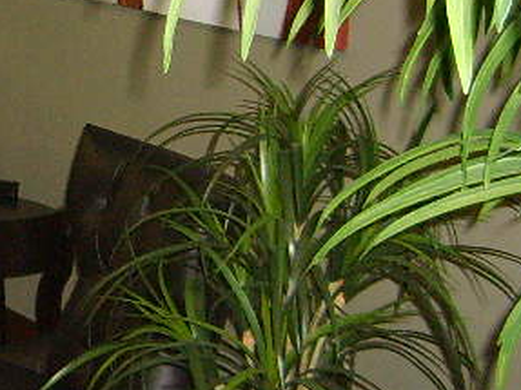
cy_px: 63
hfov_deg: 14.9
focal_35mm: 125
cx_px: -207
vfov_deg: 11.8
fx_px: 1881
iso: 235
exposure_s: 1/45
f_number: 2.8
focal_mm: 5.8
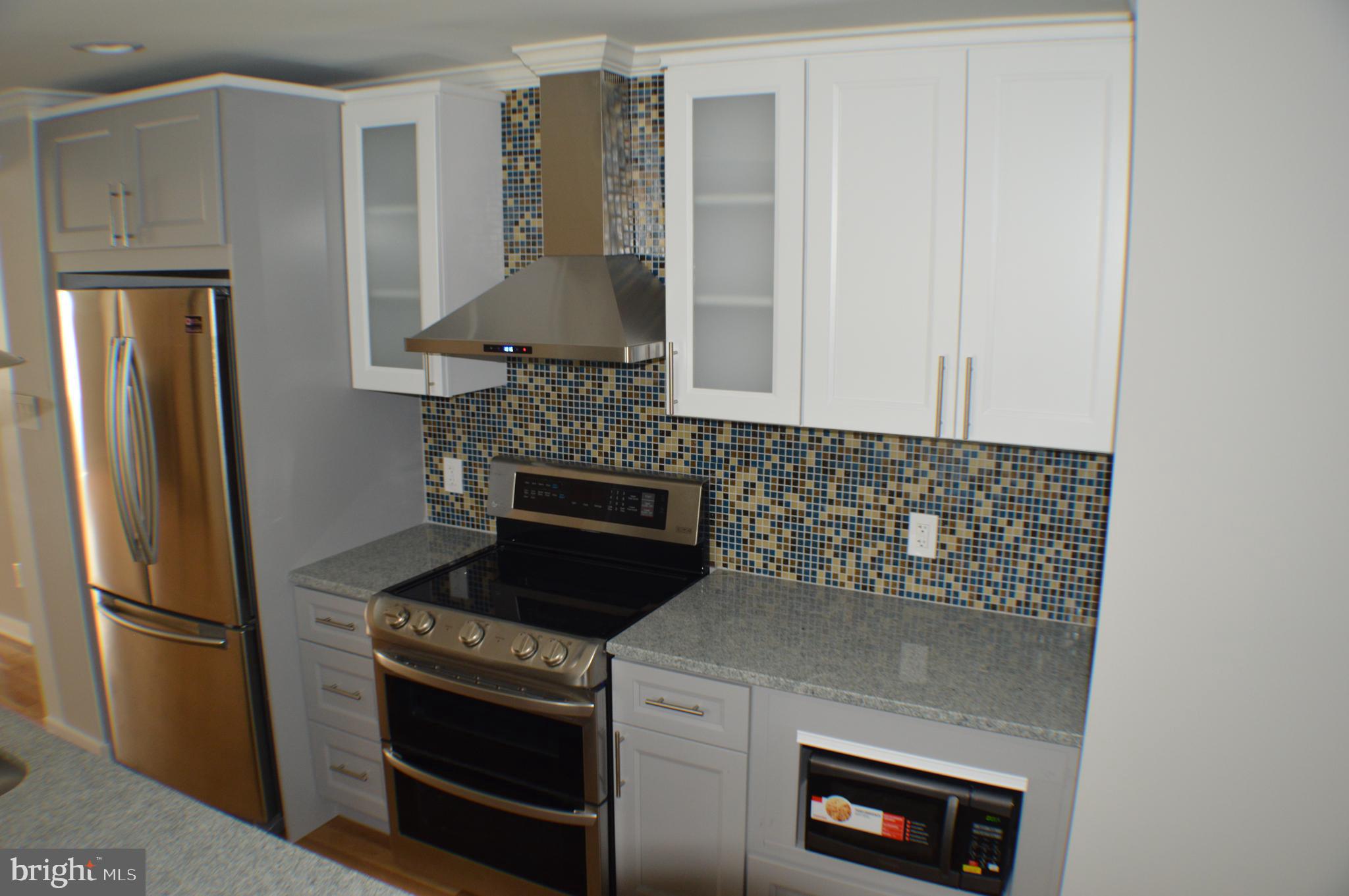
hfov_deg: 57.3
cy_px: 448
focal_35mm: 33
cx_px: 674
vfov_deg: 39.9
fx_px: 1235
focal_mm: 22
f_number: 3.5
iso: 560
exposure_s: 1/60
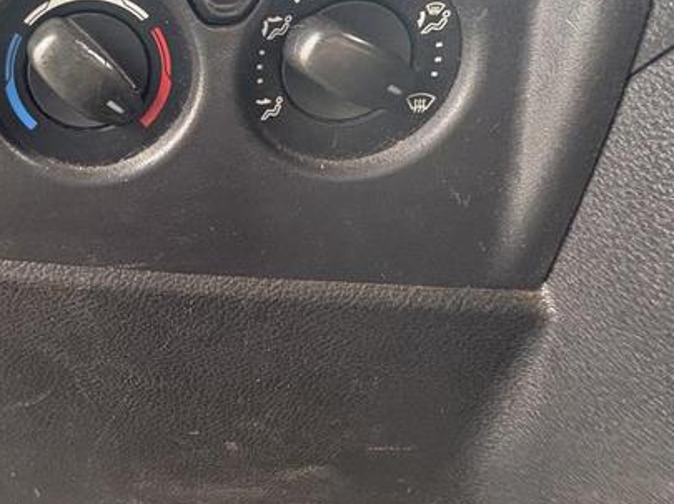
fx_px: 603
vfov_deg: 43.2
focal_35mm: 31
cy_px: 98
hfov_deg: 49.3
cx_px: 22
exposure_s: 1/60
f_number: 2.2
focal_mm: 2.22
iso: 500
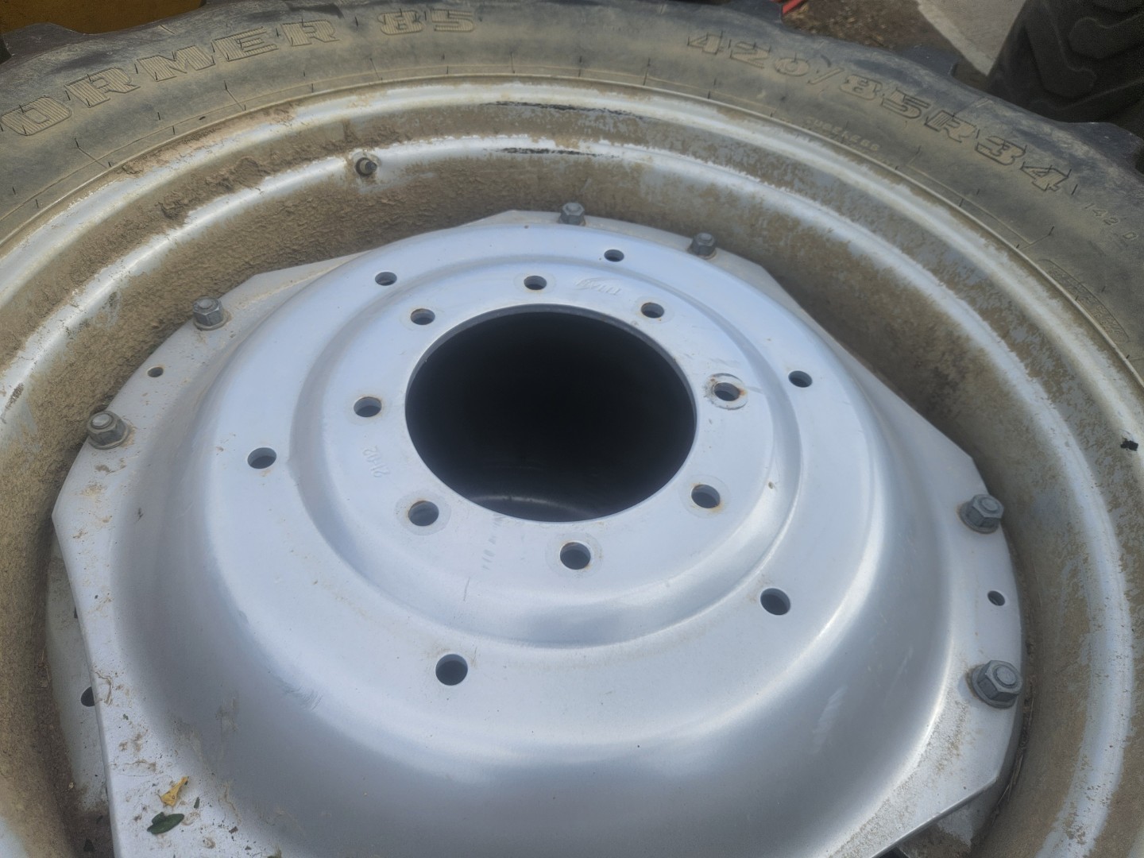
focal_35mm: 23
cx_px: 572
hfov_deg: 73.9
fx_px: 760
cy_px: 429
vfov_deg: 58.9
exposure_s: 1/1093
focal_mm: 5.4
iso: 25
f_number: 1.8
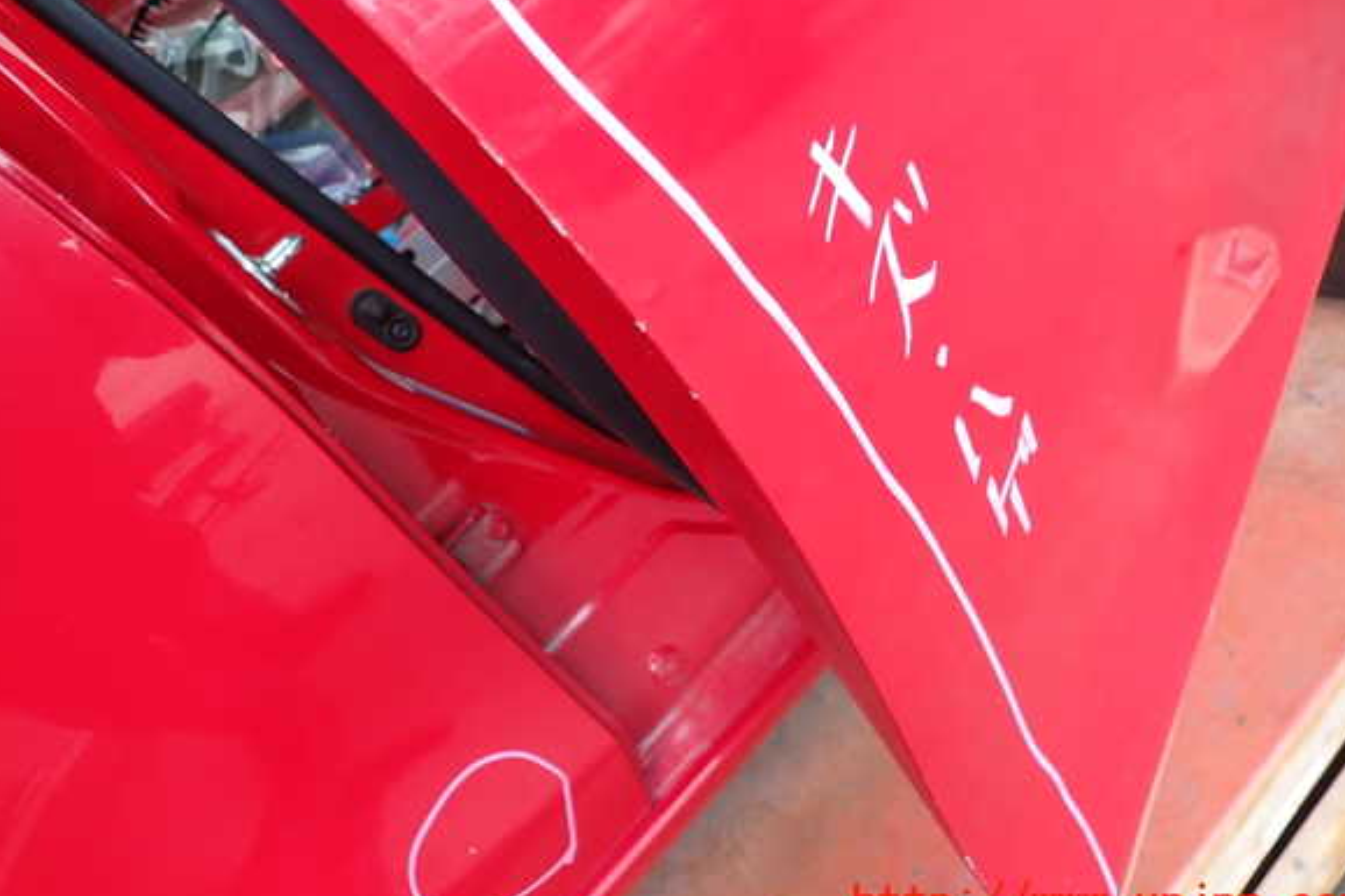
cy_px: 412
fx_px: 1008
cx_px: 679
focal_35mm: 27
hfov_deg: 67.4
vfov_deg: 47.9
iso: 100
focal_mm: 4.5
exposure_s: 1/100
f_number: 2
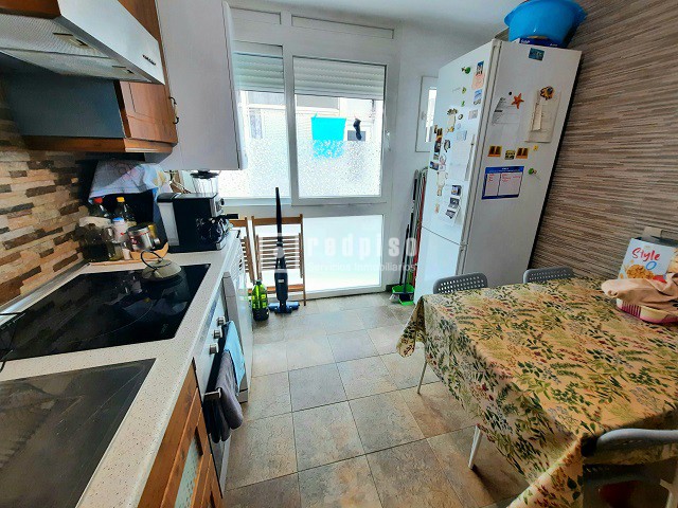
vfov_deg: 89.9
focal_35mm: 13
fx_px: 255
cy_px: 254
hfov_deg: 106.2
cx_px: 339
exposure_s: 1/25
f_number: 2.2
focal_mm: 1.74
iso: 160
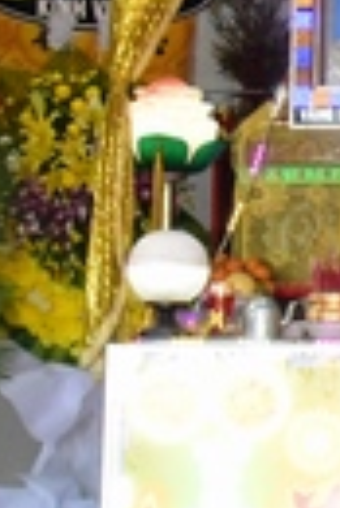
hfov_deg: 6.1
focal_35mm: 200
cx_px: 1208
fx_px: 2826
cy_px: 137
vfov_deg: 10.3
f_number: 13
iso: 10000
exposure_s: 1/100
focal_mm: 40
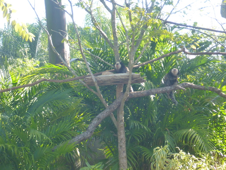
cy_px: 85
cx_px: 113
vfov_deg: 11.9
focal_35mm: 125
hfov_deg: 15.8
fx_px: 816
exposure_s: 1/125
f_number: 5.8
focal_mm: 20.3
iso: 400
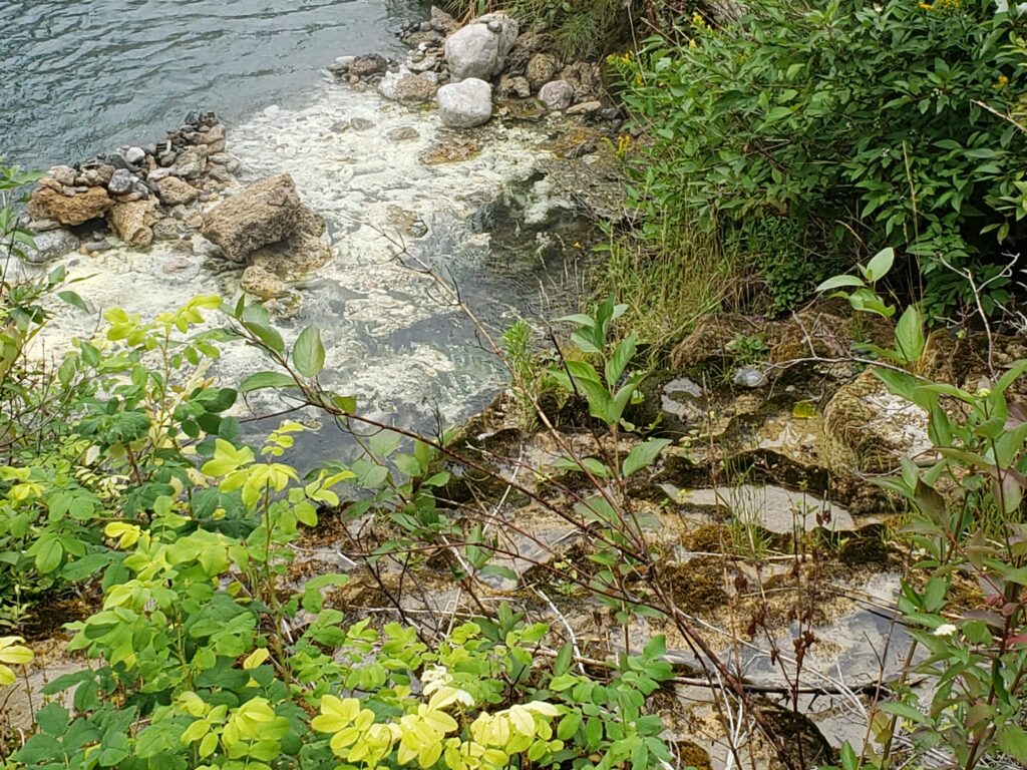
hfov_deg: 67.3
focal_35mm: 26
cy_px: 385
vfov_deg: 53.1
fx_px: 771
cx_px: 514
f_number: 2.4
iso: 50
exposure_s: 1/262
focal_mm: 4.3
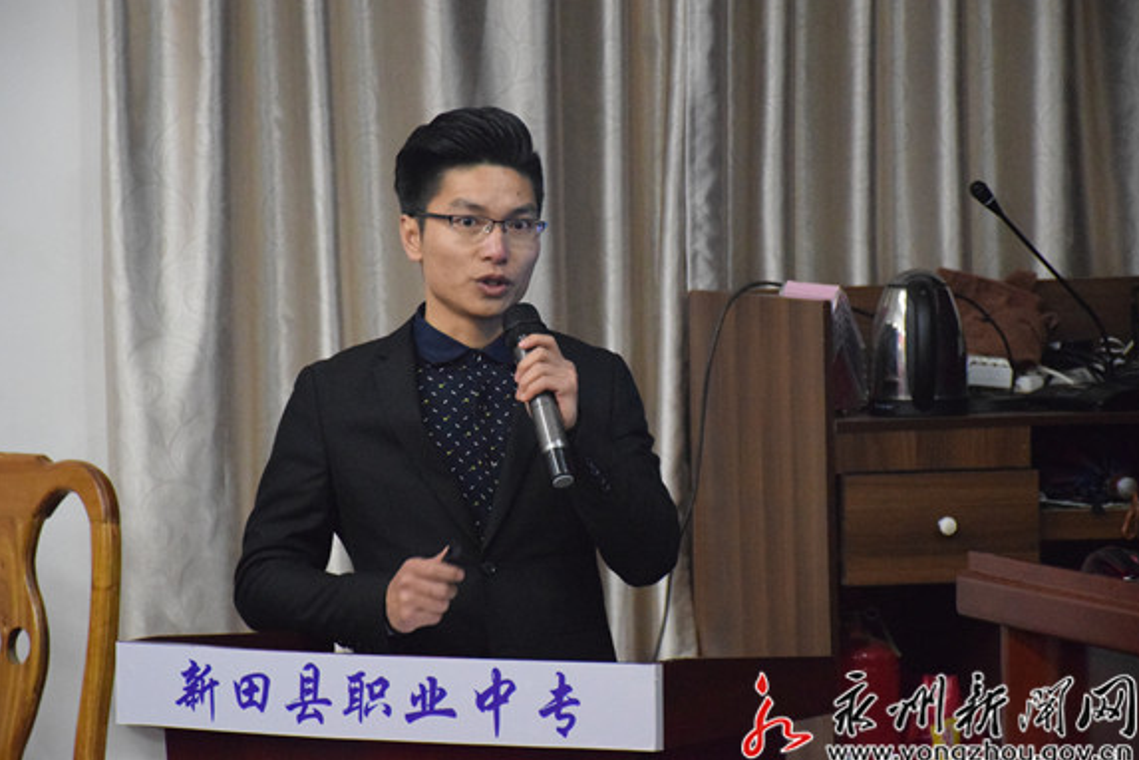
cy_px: 378
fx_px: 4967
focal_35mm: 157
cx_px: 557
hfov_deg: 13.1
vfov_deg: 8.7
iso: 8000
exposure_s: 1/40
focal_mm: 100
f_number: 5.6
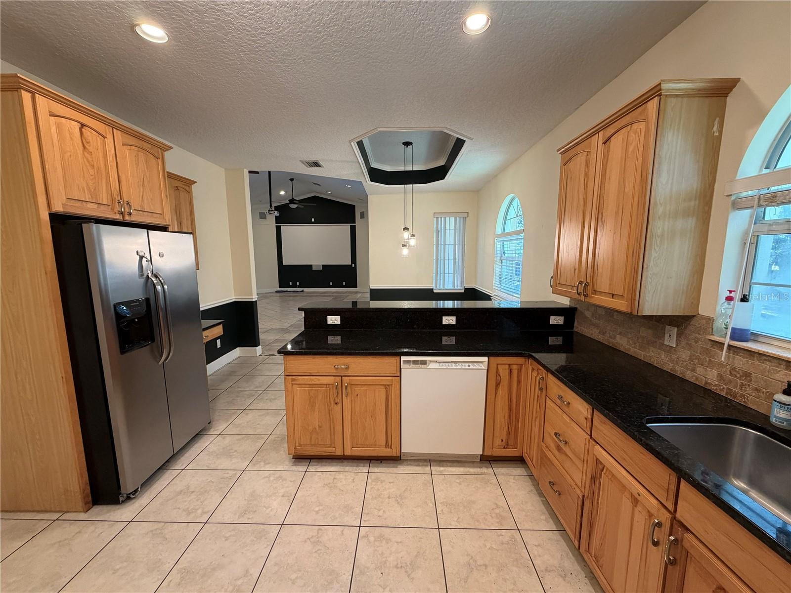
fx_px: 320
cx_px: 396
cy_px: 296
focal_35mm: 14
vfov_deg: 85.7
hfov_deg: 102.1
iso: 250
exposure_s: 1/60
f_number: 2.2
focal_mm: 2.22
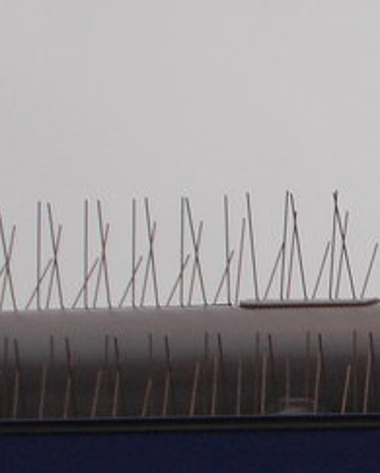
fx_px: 3915
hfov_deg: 5.4
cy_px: 596
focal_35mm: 279
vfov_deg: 6.9
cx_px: 877
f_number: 4.9
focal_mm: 10.3
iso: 80
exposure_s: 1/50
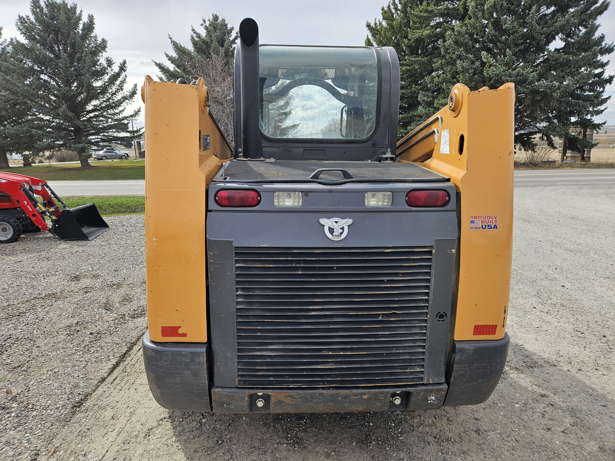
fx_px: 409
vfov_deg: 58.9
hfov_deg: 73.9
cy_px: 230
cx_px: 308
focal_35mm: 23
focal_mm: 5.4
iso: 40
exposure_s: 1/2000
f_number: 1.8
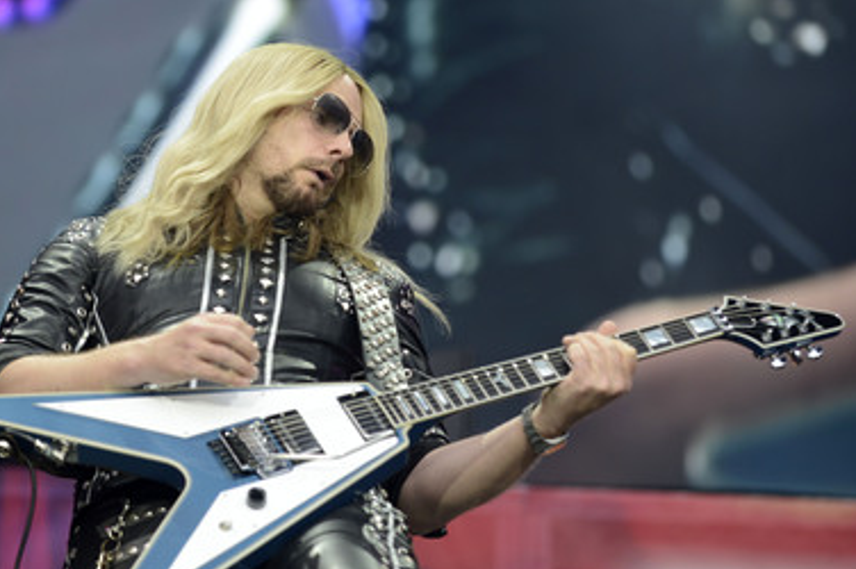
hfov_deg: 11.4
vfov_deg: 7.6
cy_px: 321
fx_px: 4276
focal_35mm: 180
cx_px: 381
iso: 400
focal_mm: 150
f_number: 2.8
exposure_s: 1/800
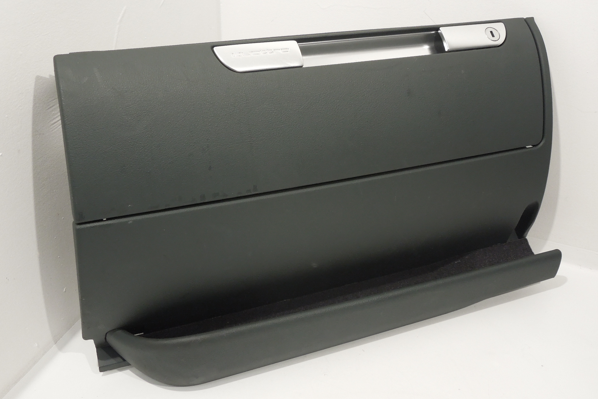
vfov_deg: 35.9
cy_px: 183
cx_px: 297
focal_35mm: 37
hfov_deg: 51.9
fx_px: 615
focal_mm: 6.3
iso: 400
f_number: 3.7
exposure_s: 1/30
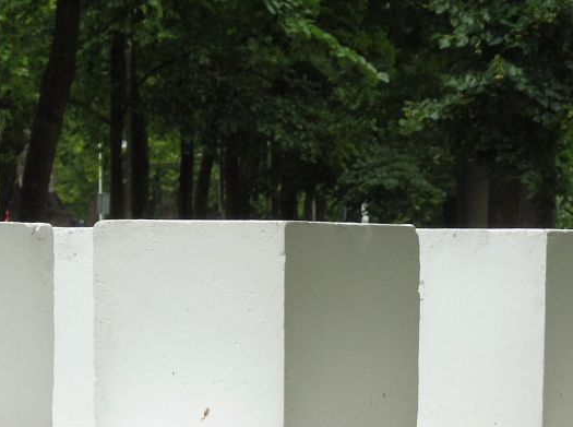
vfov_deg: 4.1
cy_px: 364
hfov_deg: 5.4
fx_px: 6027
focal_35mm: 365
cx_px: 468
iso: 125
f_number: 6.3
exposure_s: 1/100
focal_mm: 33.3
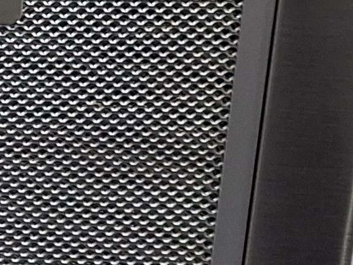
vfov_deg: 9.2
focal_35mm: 161
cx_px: -616
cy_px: 137
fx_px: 1643
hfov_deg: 10.0
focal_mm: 5.54
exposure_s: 1/50
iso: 160
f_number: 1.8
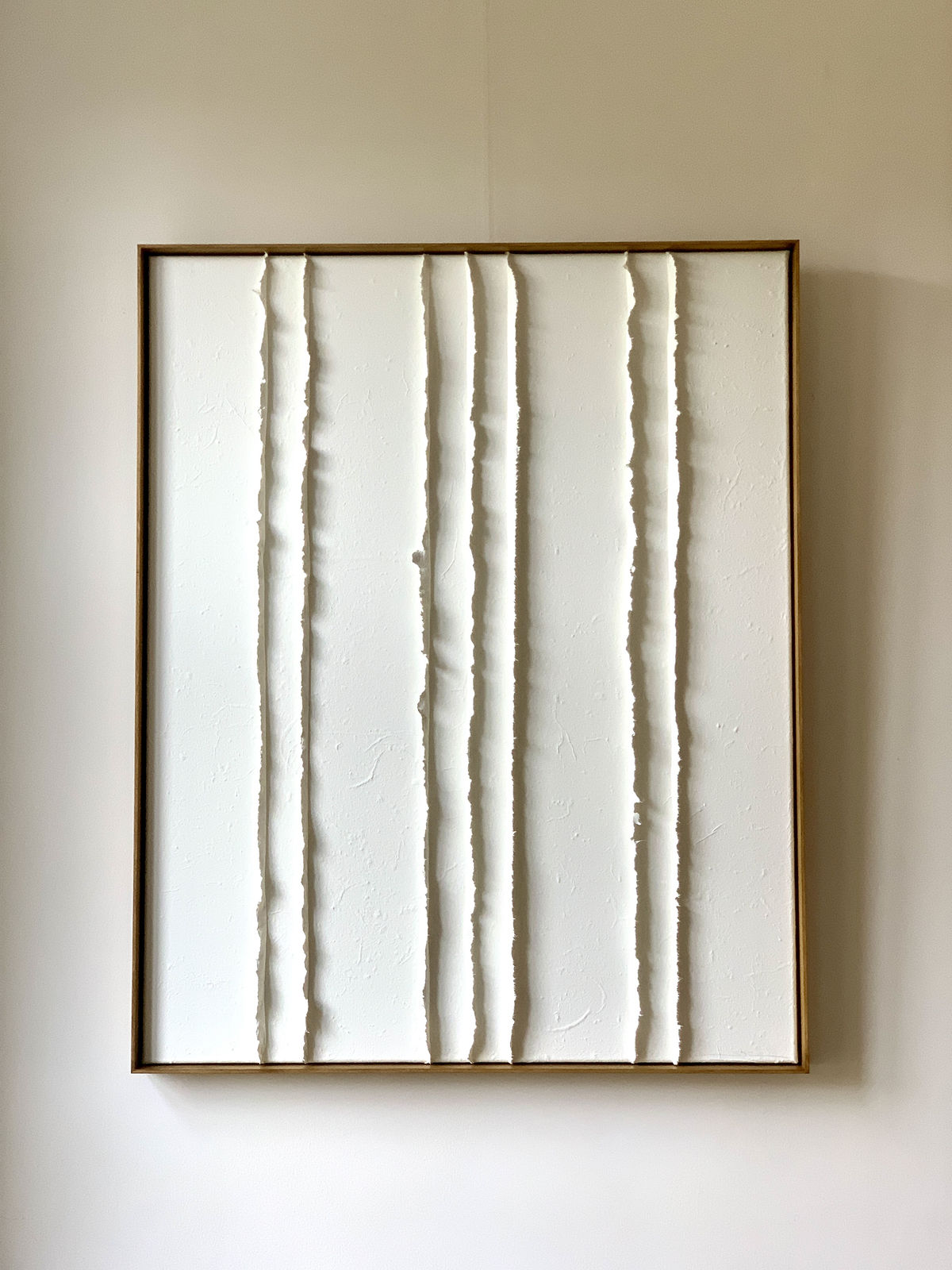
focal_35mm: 52
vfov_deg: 36.8
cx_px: 476
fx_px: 1907
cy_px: 635
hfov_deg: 28.0
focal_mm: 6
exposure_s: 1/122
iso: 125
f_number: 2.4
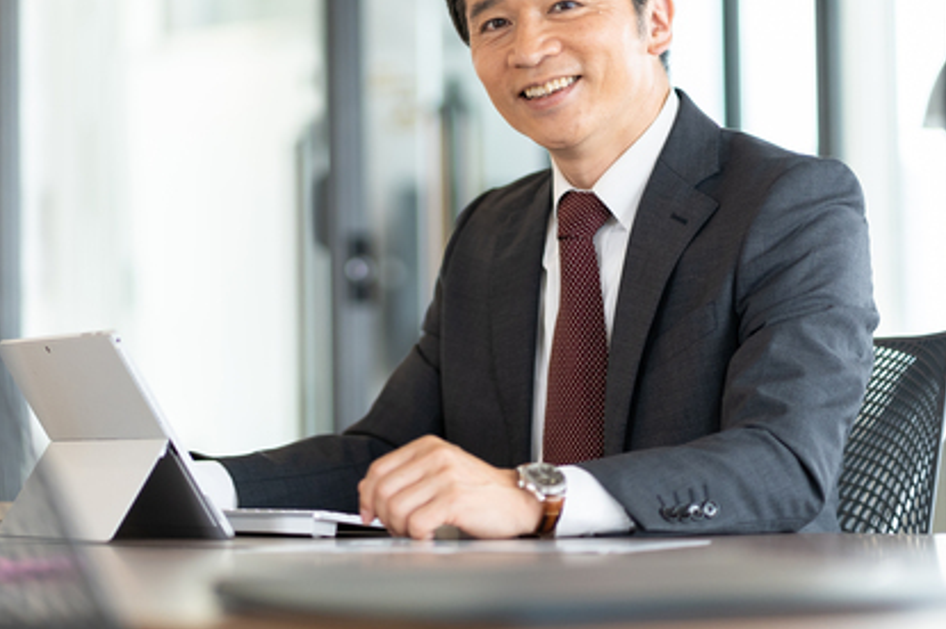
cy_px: 187
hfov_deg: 15.7
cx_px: 399
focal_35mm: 131
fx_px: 3440
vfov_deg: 10.4
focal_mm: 85
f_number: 1.8
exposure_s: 1/640
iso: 320
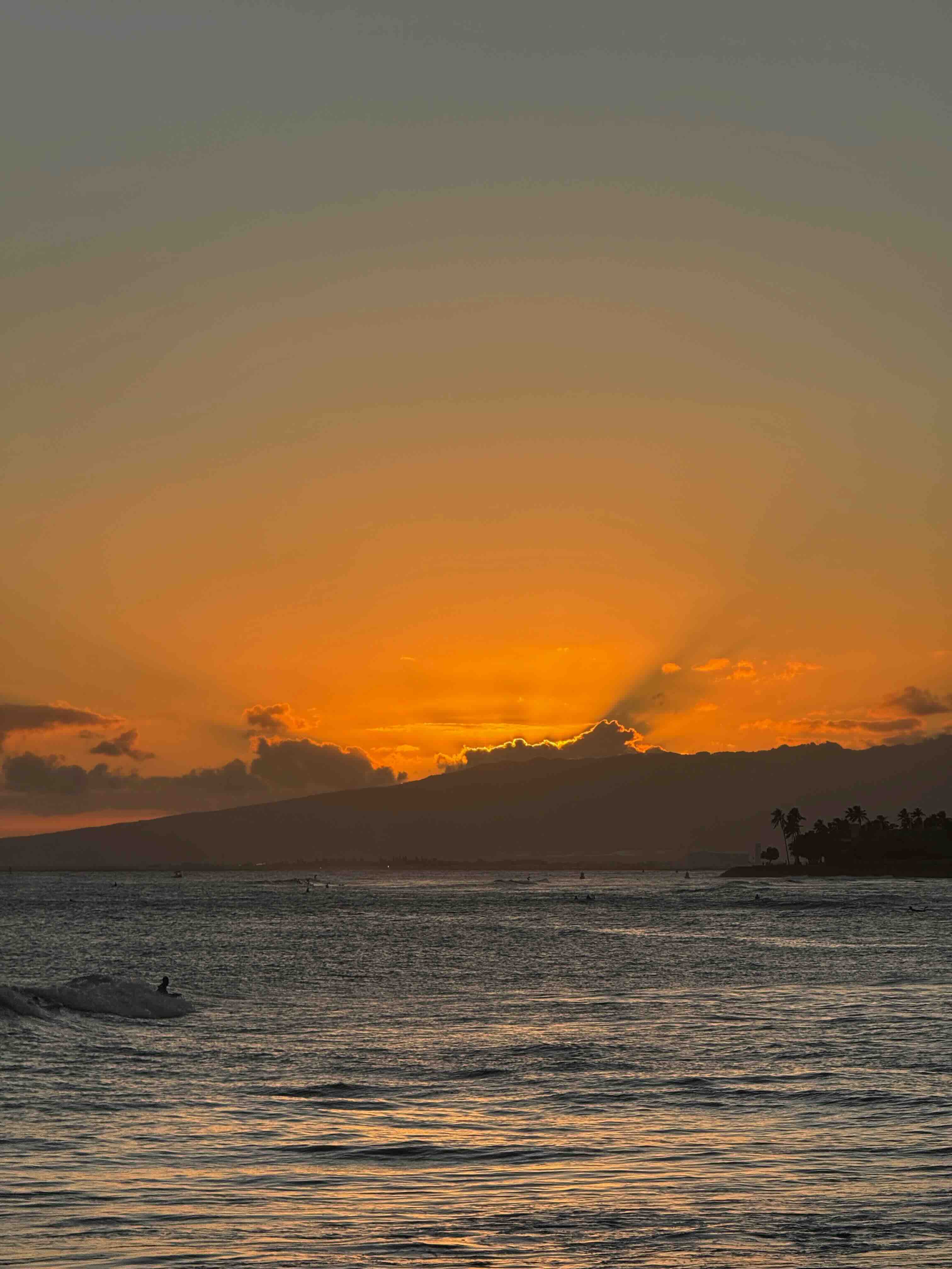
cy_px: 634
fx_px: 4400
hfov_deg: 12.3
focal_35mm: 120
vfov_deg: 16.4
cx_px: 476
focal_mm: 15.66
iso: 64
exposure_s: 1/661
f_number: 2.8
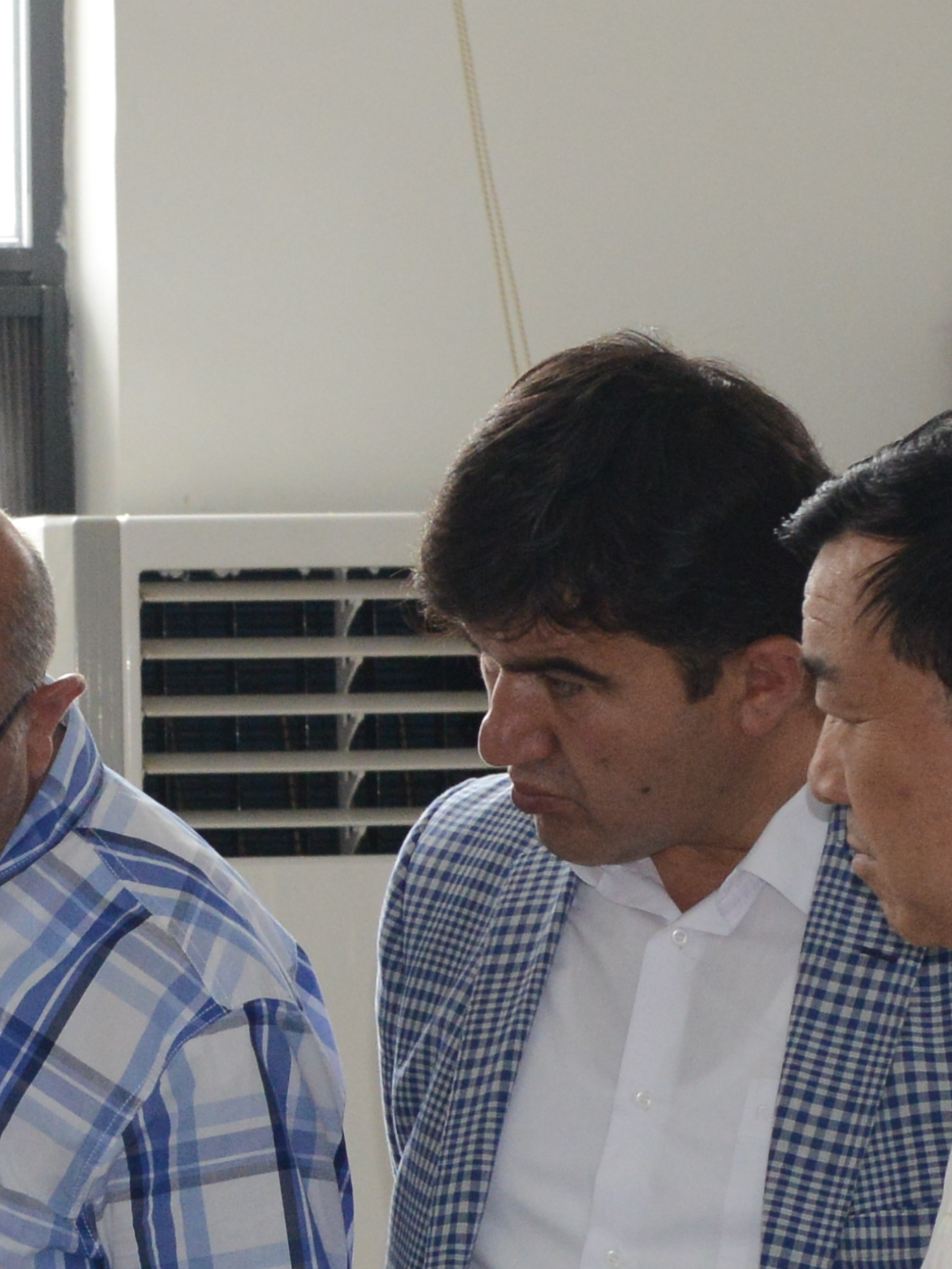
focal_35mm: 257
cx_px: -619
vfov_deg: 7.7
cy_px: 1164
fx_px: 9424
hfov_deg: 5.7
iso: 1600
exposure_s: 1/160
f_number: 5.6
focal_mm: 52
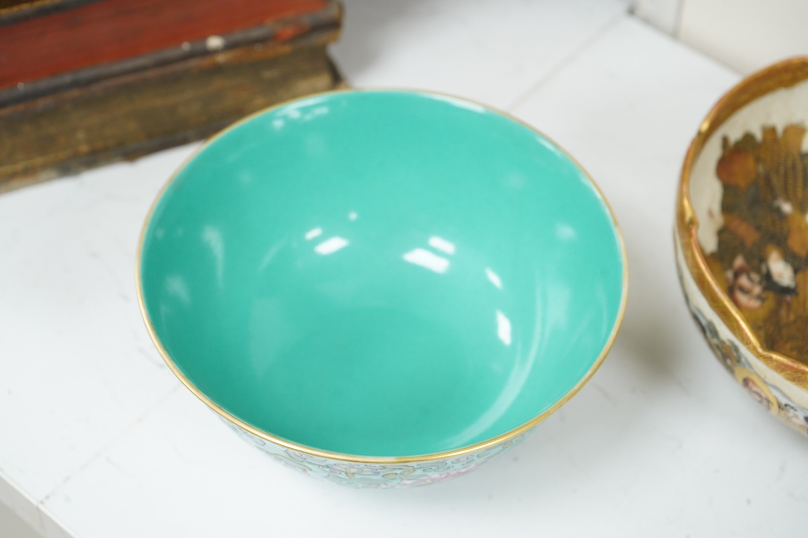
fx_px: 1547
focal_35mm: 69
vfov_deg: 19.7
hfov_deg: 29.3
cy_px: 269
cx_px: 404
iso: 2500
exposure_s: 1/80
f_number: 7.1
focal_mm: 69
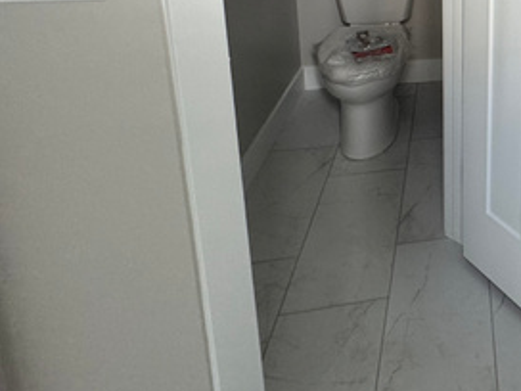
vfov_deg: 35.5
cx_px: 580
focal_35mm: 33
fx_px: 497
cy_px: -58
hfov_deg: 42.6
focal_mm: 2.22
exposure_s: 1/120
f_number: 2.2
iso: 200
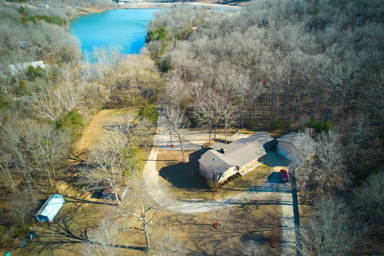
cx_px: 192
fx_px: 235
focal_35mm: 22
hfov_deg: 78.6
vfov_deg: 57.2
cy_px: 128
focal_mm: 8.38
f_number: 2.8
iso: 100
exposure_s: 1/640
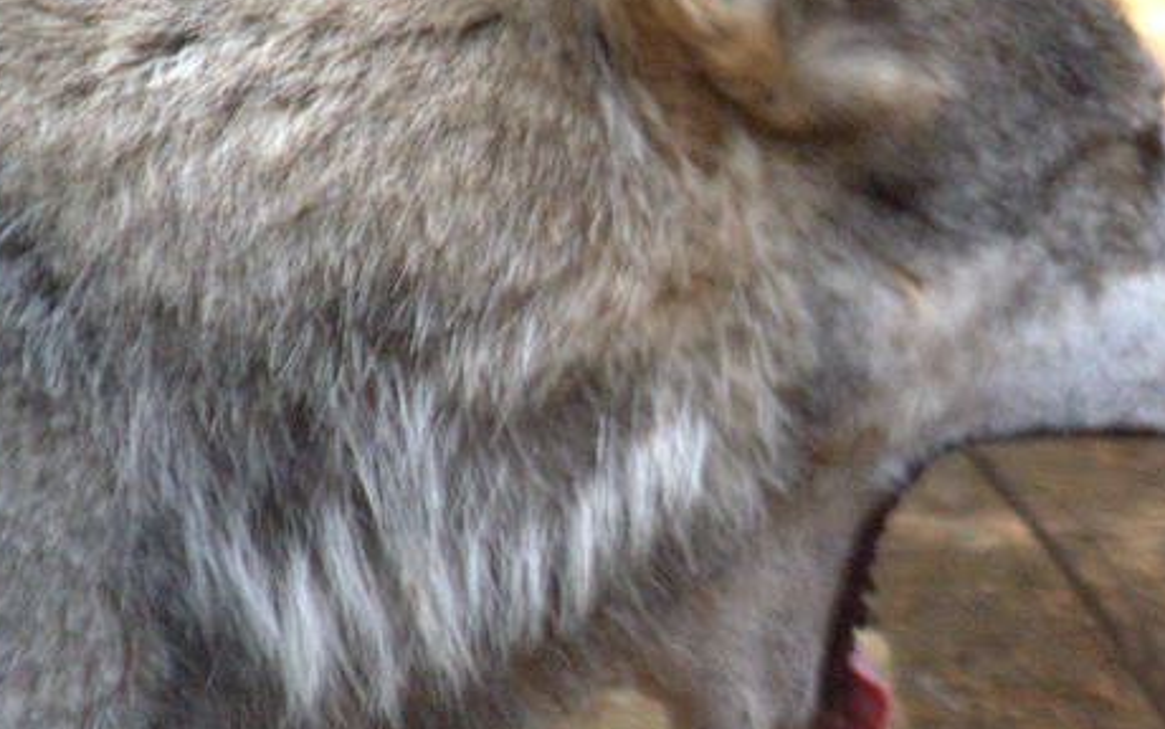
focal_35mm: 1490
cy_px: 367
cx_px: 894
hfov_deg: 1.4
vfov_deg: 0.9
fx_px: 47331
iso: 1600
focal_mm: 280
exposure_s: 1/50
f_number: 9
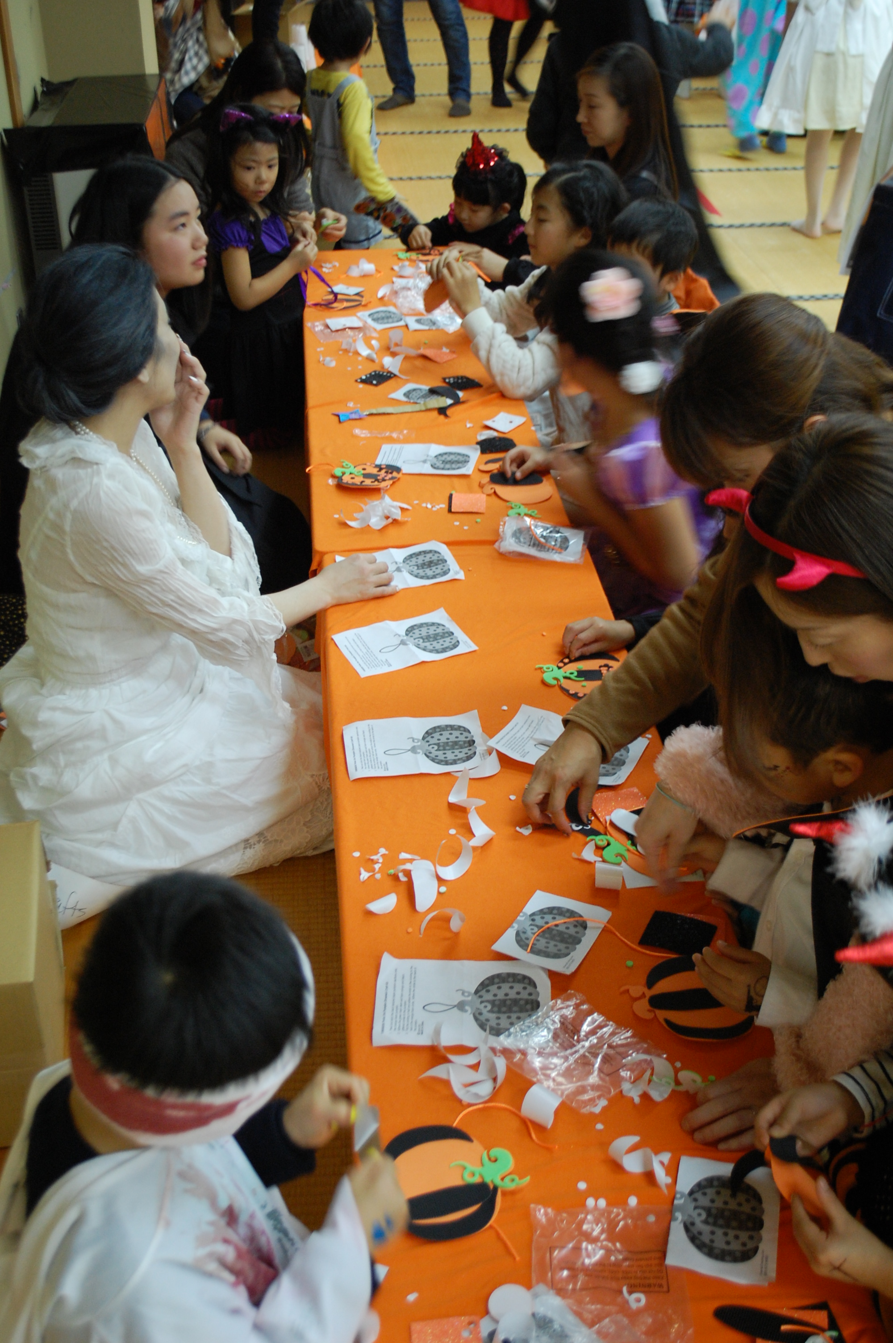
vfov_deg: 49.6
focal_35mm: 39
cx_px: 446
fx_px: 1454
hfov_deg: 34.1
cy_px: 672
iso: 800
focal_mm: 26
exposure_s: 1/15
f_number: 4.5
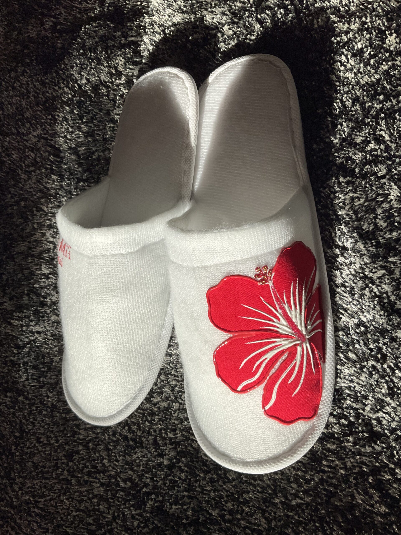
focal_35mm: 29
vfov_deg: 61.7
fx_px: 448
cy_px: 268
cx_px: 200
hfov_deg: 48.2
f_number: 1.8
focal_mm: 3
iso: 25
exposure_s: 1/1490
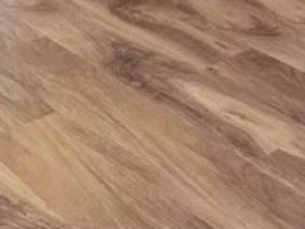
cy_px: -290
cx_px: 218
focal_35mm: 89
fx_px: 785
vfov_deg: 13.2
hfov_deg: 21.9
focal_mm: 2.22
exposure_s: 1/120
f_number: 2.2
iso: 250
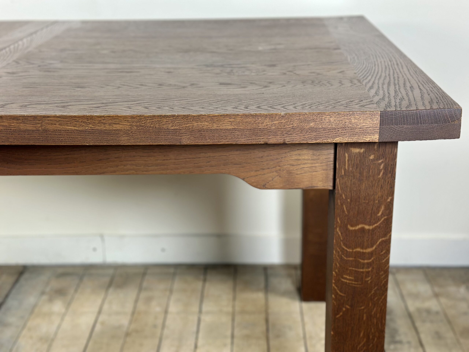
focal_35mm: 48
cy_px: 176
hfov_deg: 39.7
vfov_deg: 30.3
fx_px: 650
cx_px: 234
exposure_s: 1/100
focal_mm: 6.86
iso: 160
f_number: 1.78
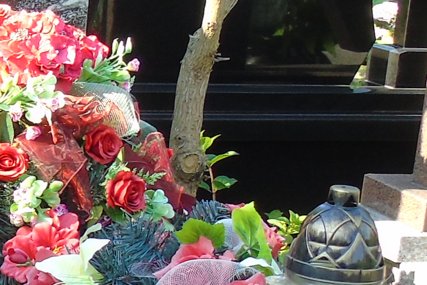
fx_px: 1897
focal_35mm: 160
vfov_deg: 8.5
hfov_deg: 11.9
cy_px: 259
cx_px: -314
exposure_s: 1/125
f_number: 3.6
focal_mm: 5.2
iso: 80
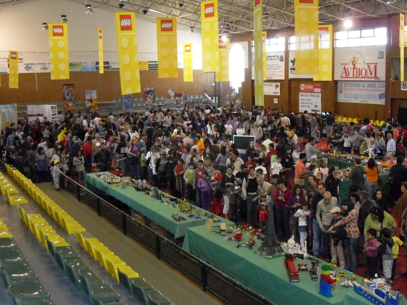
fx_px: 506
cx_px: 234
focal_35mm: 43
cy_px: 138
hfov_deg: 43.7
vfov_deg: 33.6
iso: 400
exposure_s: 1/45
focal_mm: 6.3
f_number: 2.8
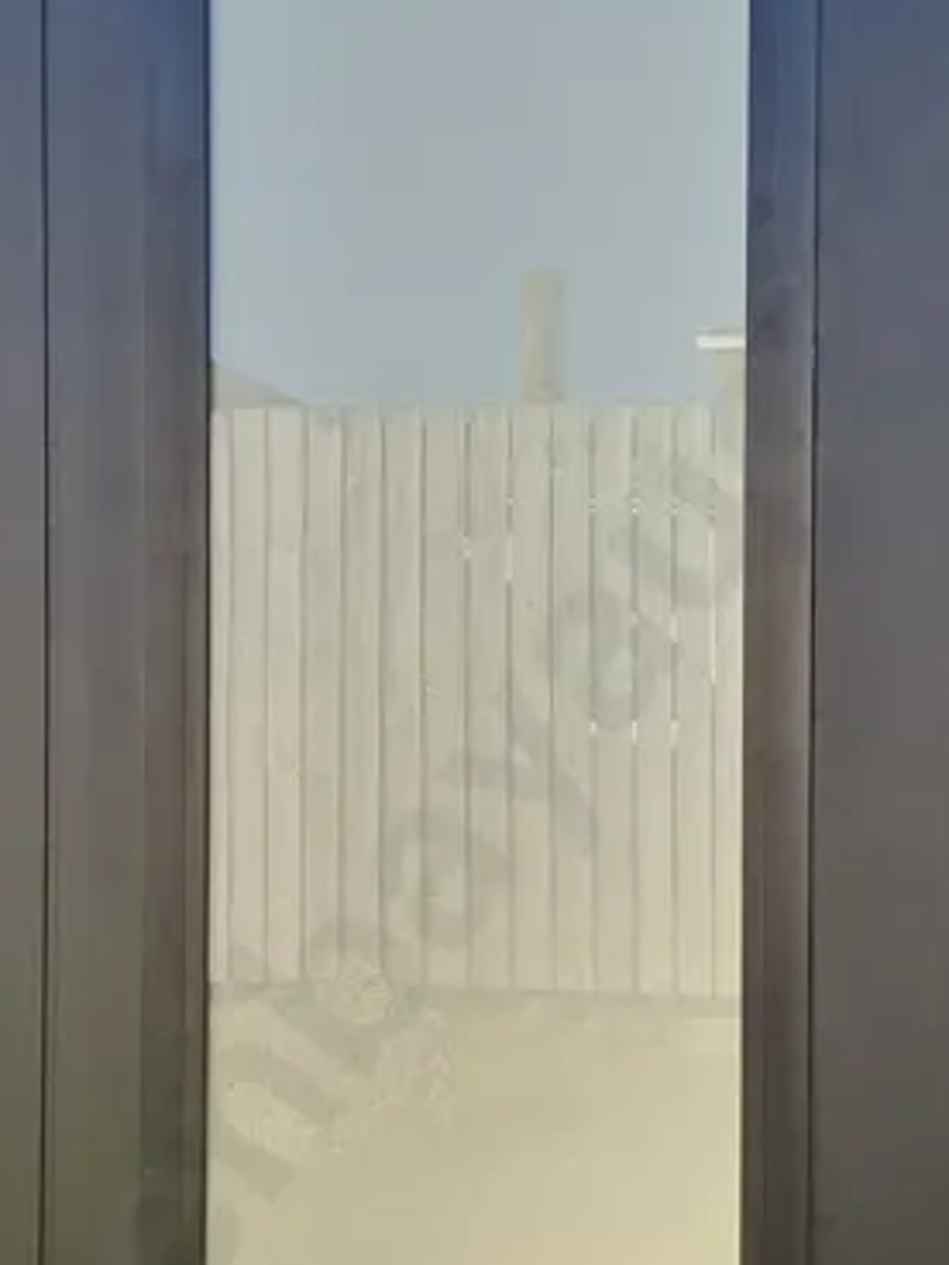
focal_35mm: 64
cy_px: 739
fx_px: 2339
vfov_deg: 30.2
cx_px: 536
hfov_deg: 22.9
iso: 50
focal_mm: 5.54
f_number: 1.8
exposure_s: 1/751
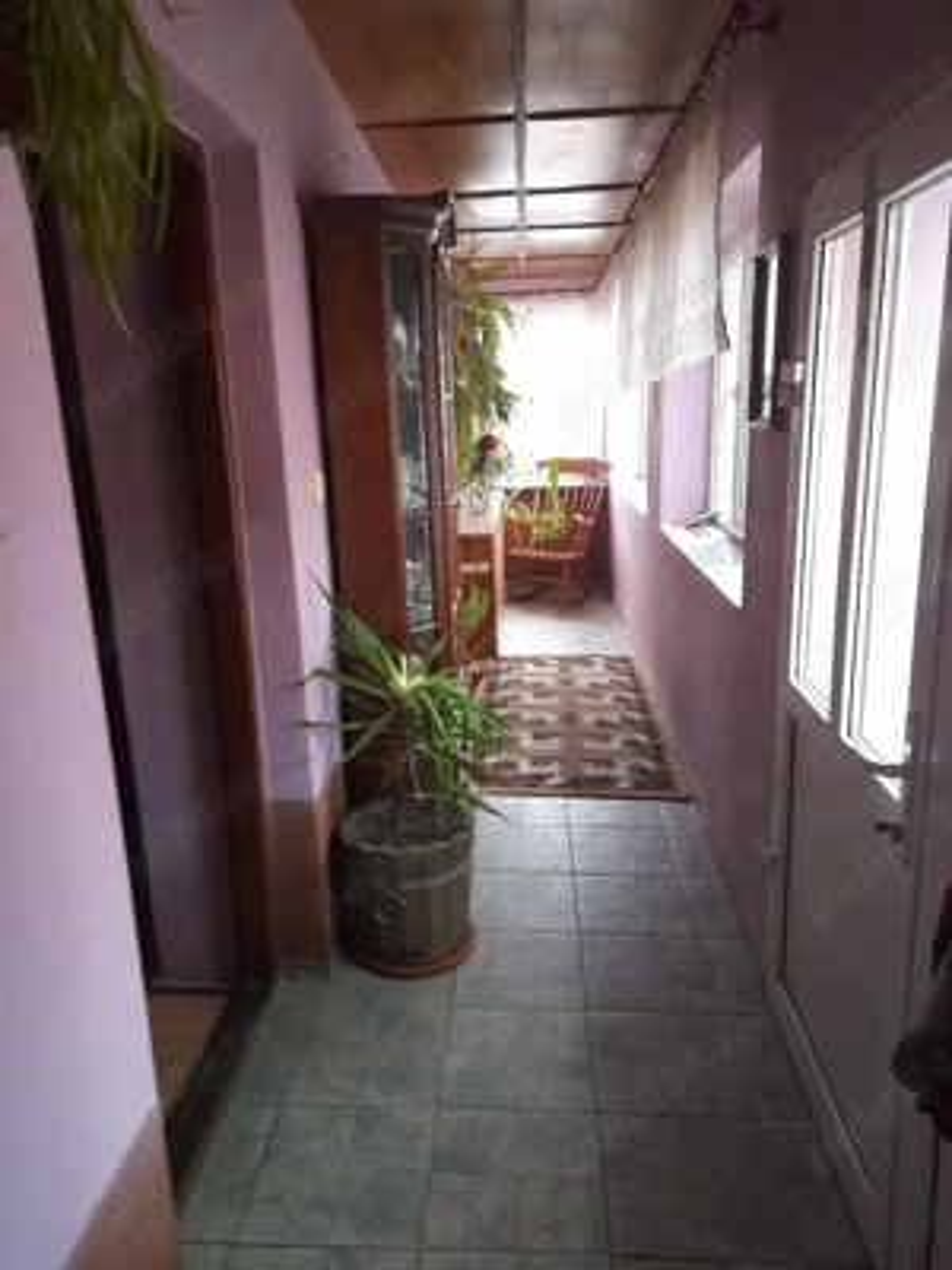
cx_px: 476
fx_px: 917
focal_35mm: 25
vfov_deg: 69.4
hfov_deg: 54.9
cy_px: 635
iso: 640
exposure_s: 1/25
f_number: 2
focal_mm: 4.6
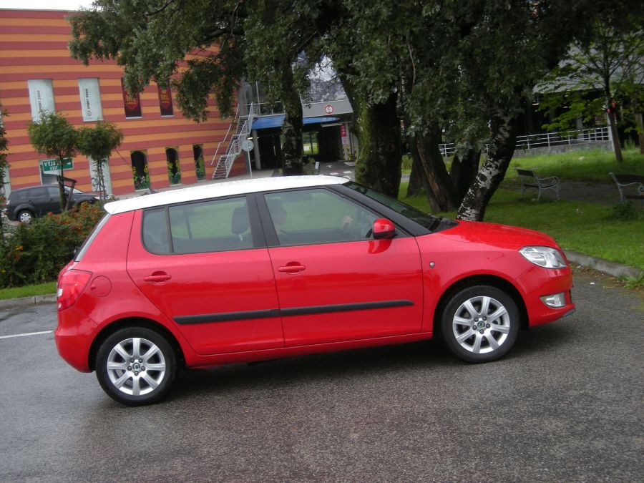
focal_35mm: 54
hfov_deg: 35.5
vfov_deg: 27.0
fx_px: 1005
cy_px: 242
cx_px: 322
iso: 64
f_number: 3.3
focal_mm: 8.8
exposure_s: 1/200
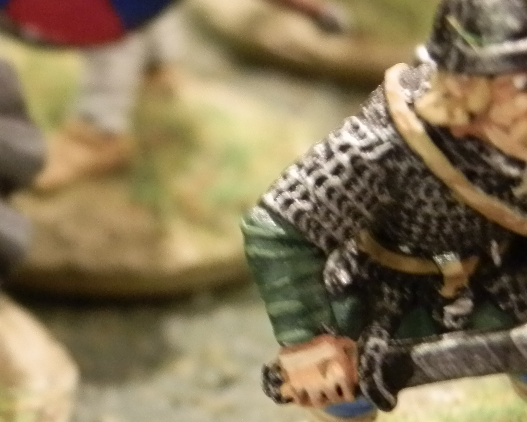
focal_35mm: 146
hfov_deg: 13.0
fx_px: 2277
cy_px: 178
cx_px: -2
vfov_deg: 10.6
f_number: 3.7
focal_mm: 10.99
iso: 400
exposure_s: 1/5
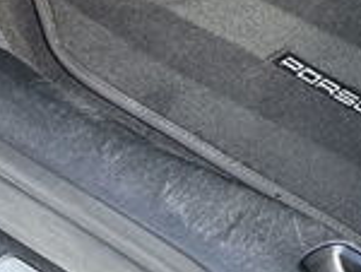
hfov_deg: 9.4
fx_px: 1849
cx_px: 994
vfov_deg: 7.7
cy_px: -438
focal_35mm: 177
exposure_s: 1/118
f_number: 1.5
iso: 125
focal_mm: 5.7
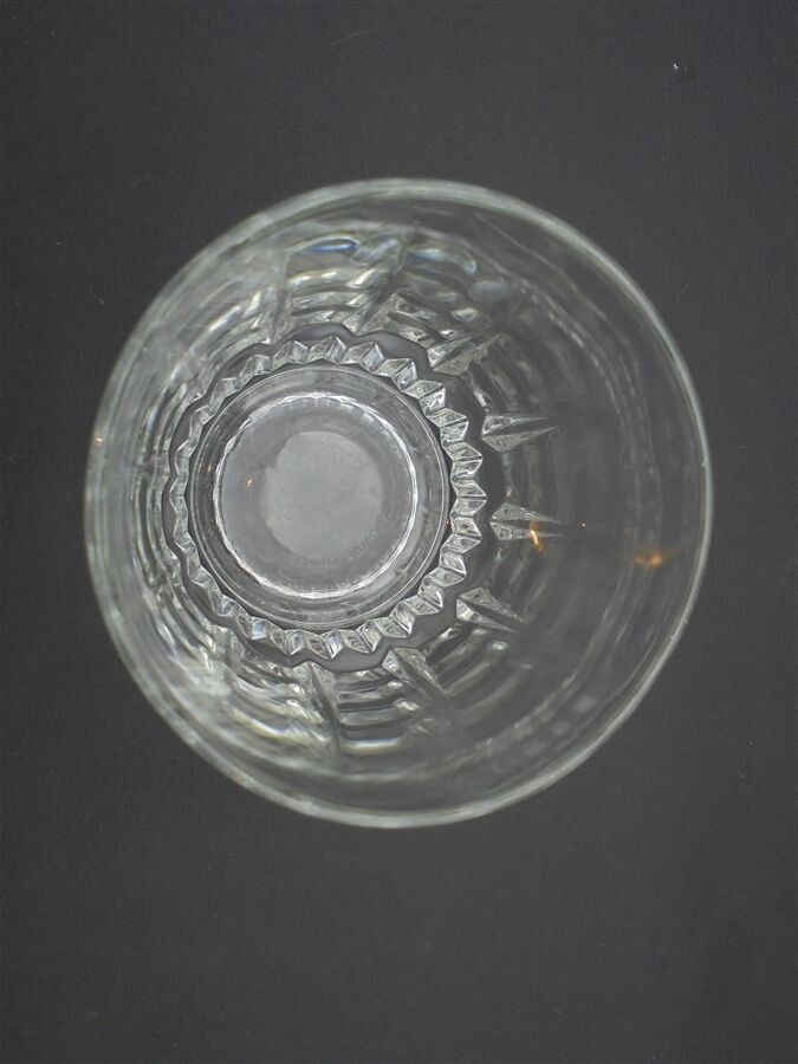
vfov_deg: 61.7
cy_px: 532
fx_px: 891
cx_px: 399
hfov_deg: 48.2
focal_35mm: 29
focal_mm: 5.3
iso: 160
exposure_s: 1/30
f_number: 3.7
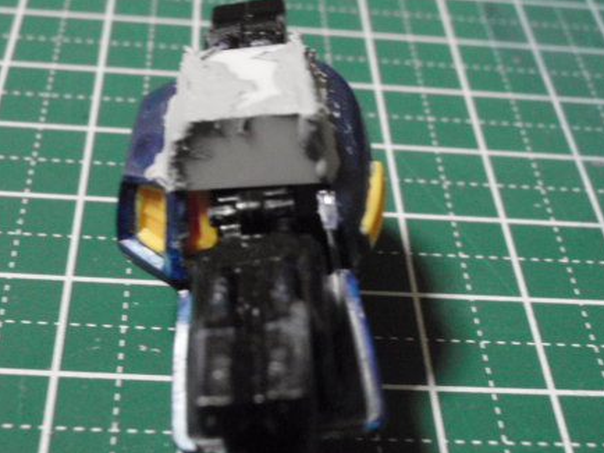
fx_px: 1029
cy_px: 167
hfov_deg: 32.6
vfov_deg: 24.7
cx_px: 244
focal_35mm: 59
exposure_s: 1/15
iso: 800
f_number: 3.9
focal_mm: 7.25
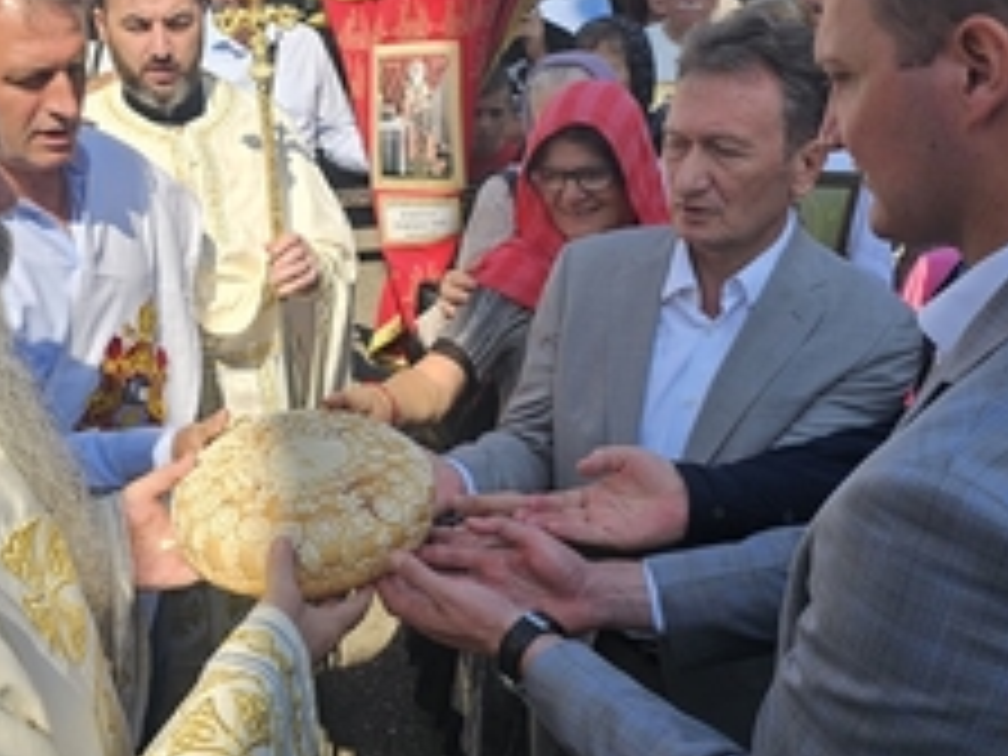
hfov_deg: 49.8
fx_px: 1077
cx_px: 400
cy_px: 248
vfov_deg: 38.2
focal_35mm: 37
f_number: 1.7
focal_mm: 6.3
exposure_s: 1/453
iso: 10
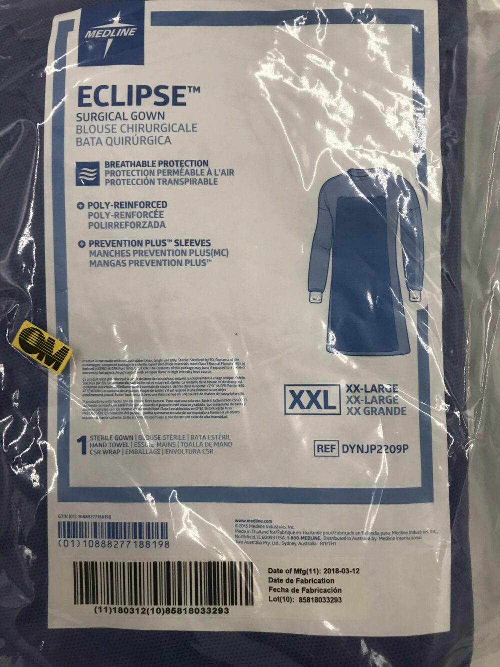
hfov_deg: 49.8
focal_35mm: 28
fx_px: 539
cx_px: 250
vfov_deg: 63.4
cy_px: 334
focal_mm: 3.99
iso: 20
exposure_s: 1/40
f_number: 1.8
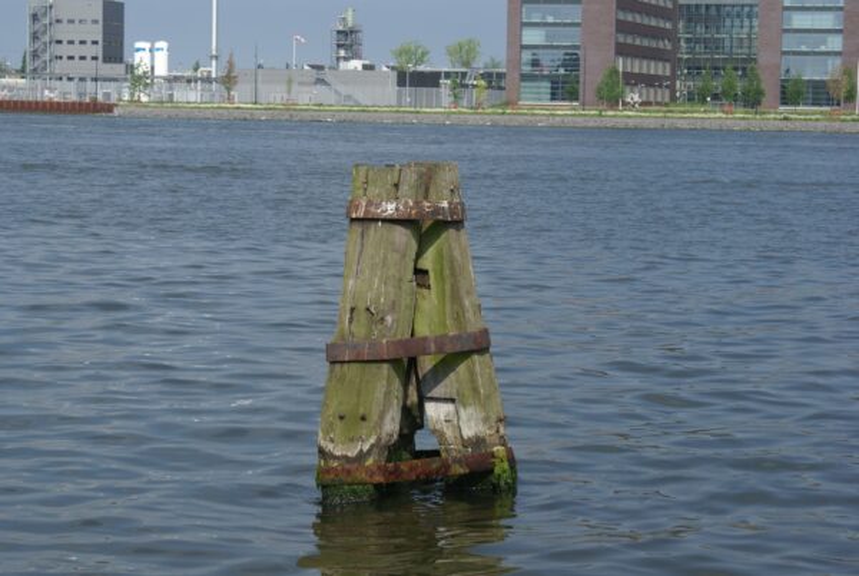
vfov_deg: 13.1
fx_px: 2509
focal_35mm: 105
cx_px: 430
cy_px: 288
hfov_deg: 19.4
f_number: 11
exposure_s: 1/160
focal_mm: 70
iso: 100
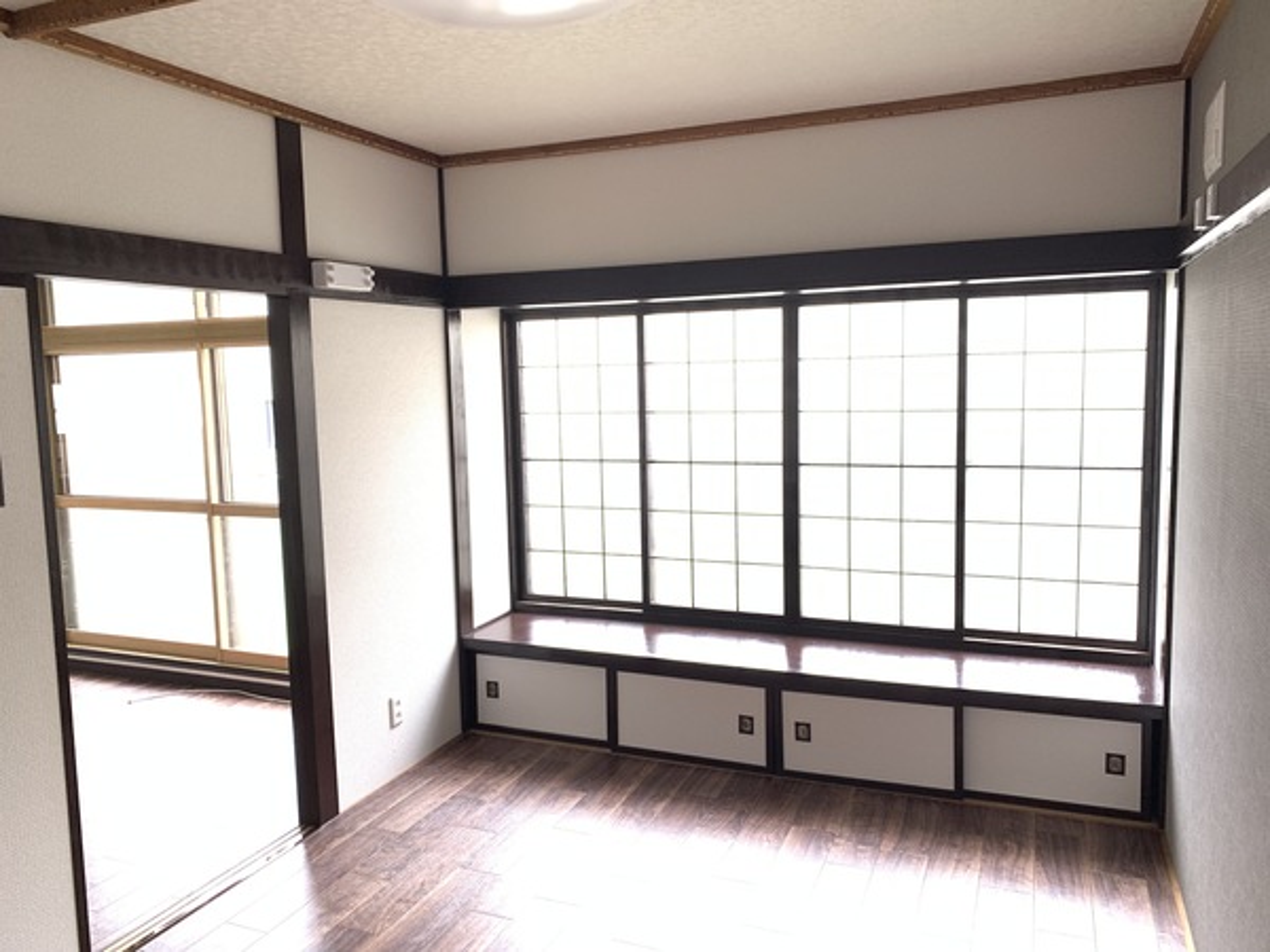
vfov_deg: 53.1
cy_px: 476
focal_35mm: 26
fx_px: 954
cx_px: 635
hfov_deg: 67.3
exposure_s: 1/121
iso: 64
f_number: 1.8
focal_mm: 4.25
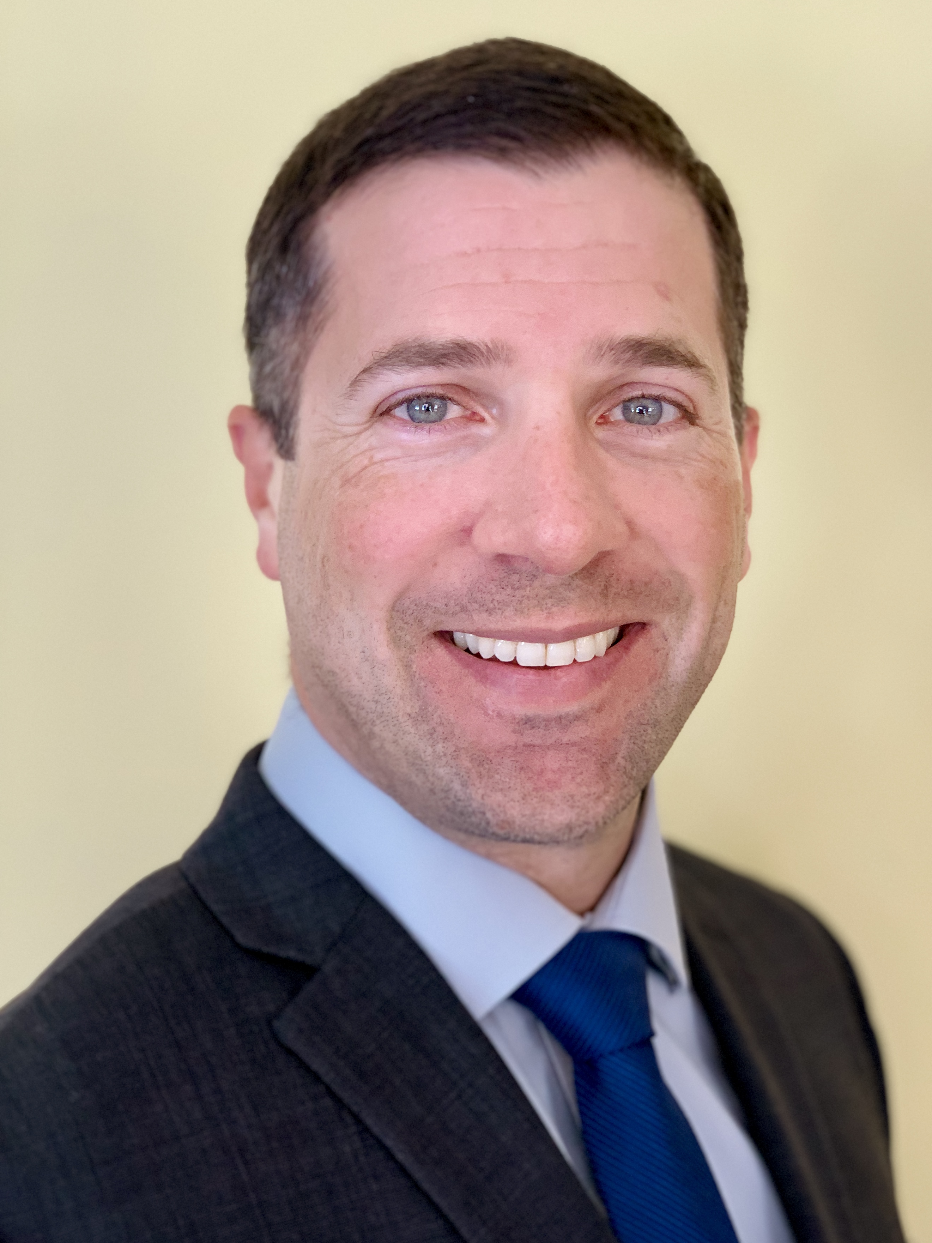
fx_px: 1903
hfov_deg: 27.5
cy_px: 612
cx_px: 470
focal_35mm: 53
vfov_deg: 36.2
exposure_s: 1/60
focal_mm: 6
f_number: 2.4
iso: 160
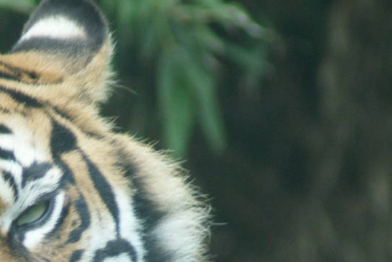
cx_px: 27
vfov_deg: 1.0
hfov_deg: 1.5
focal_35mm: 1339
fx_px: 14596
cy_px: 327
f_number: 5.6
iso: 400
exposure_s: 1/160
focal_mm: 300
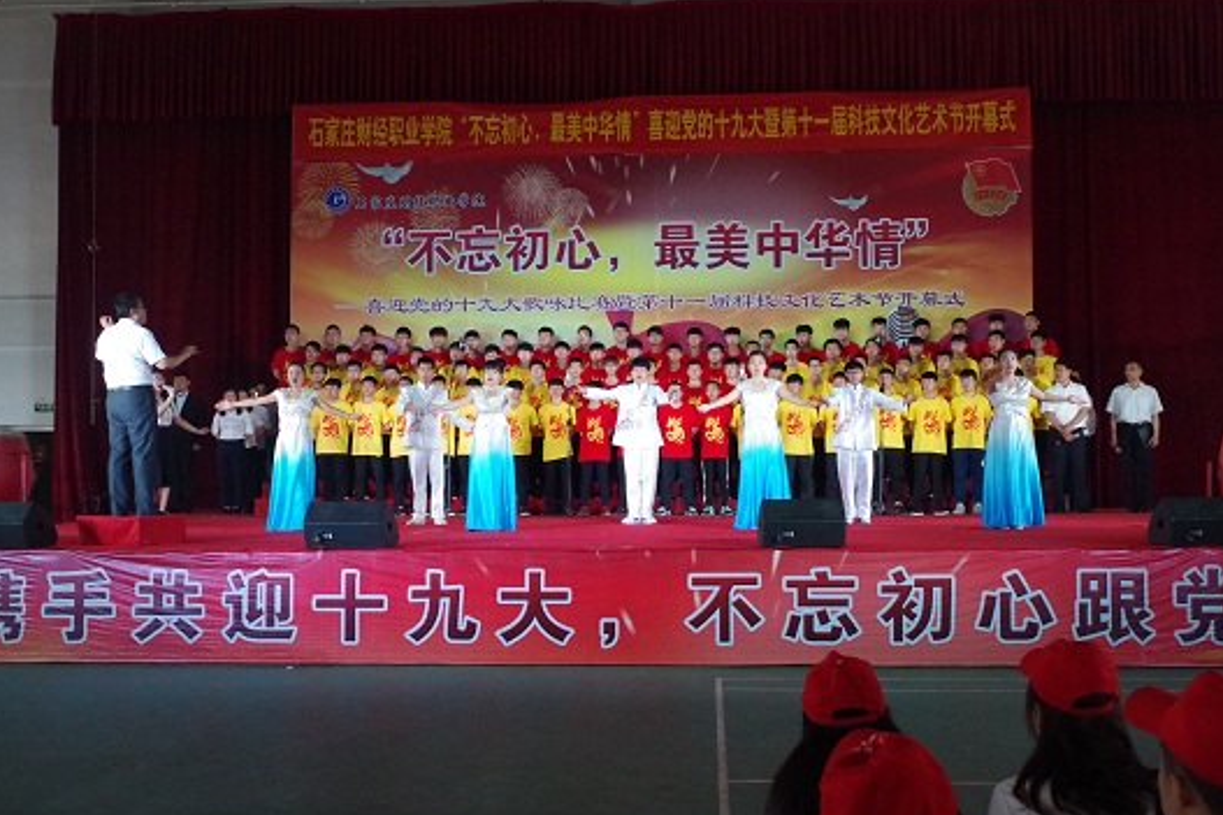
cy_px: 414
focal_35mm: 41
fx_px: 1392
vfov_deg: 32.6
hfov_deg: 47.4
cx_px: 629
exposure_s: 1/200
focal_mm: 26.25
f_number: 8
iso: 3200
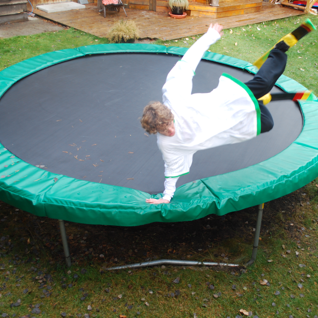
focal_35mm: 42
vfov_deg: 40.0
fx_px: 437
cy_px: 159
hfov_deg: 39.7
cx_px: 205
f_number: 5
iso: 200
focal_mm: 22
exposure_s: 1/100
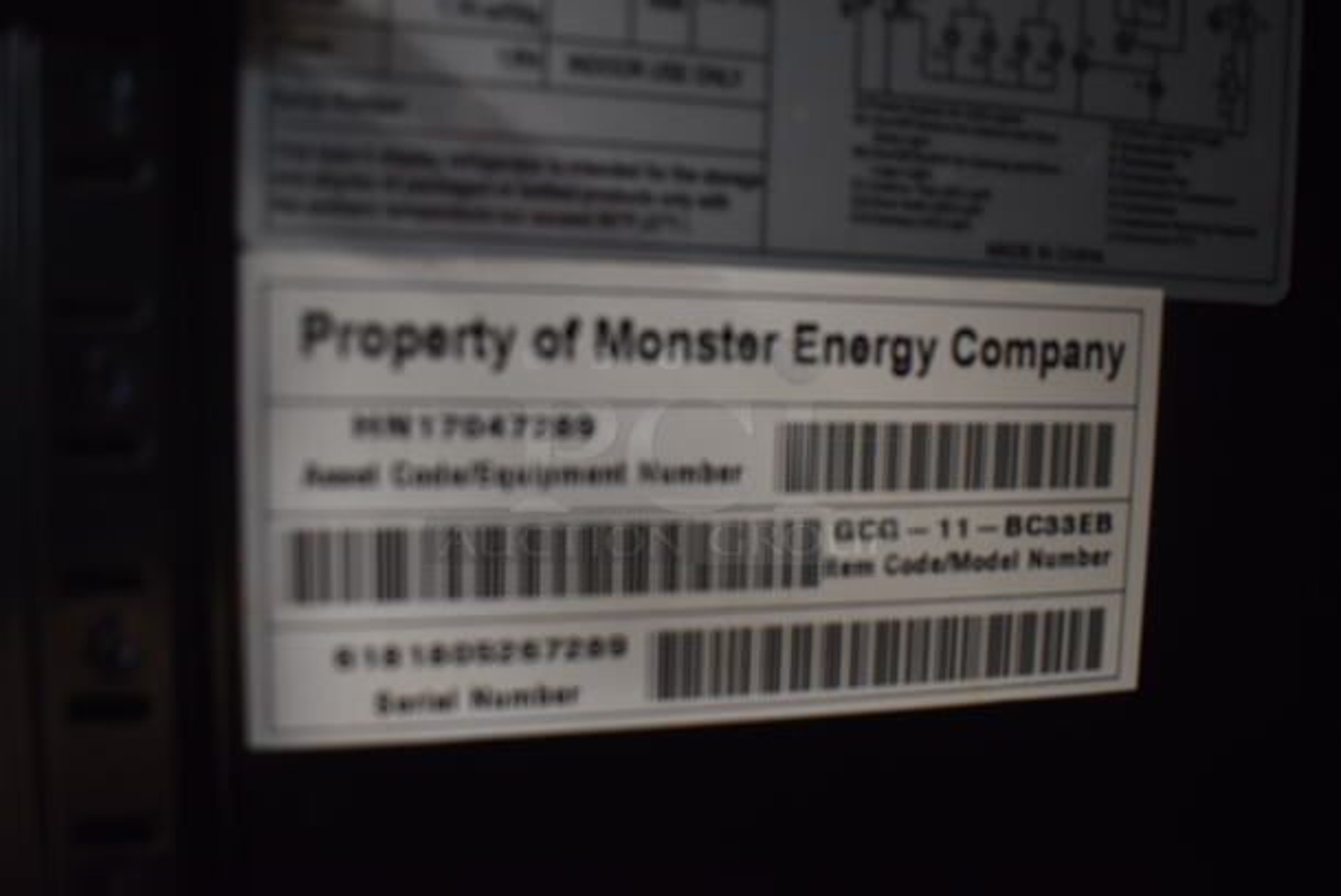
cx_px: 670
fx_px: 1174
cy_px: 448
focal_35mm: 32
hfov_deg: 59.4
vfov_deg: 41.8
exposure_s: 1/30
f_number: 3.8
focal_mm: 21
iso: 720
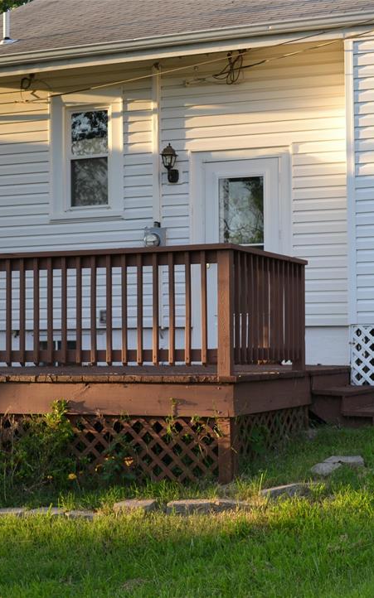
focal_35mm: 69
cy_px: 299
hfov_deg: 18.9
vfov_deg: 29.8
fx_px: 1126
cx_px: 211
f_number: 5.6
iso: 250
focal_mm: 30
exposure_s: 1/125
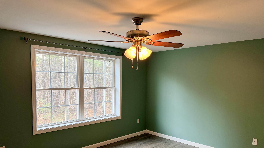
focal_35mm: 27
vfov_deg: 42.5
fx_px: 189
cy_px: 93
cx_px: 136
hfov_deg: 69.8
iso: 160
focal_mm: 6.76
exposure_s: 1/60
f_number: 1.78
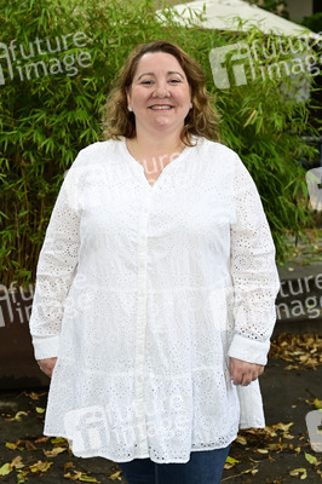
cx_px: 161
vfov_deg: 37.5
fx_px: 712
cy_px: 242
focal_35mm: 53
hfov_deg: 25.5
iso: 1250
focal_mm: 53
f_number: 5
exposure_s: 1/200
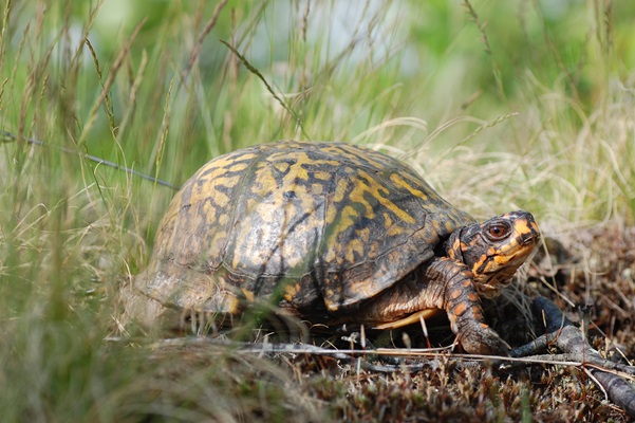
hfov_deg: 15.2
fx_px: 2380
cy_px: 212
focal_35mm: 135
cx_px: 318
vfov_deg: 10.1
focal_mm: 90
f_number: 5.6
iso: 220
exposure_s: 1/500
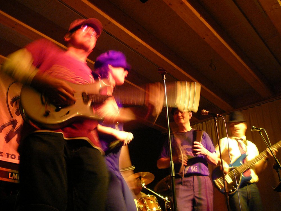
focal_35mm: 35
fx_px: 284
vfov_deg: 40.7
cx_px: 140
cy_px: 106
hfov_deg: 52.6
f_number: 2.8
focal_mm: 5.2
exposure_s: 1/8
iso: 200
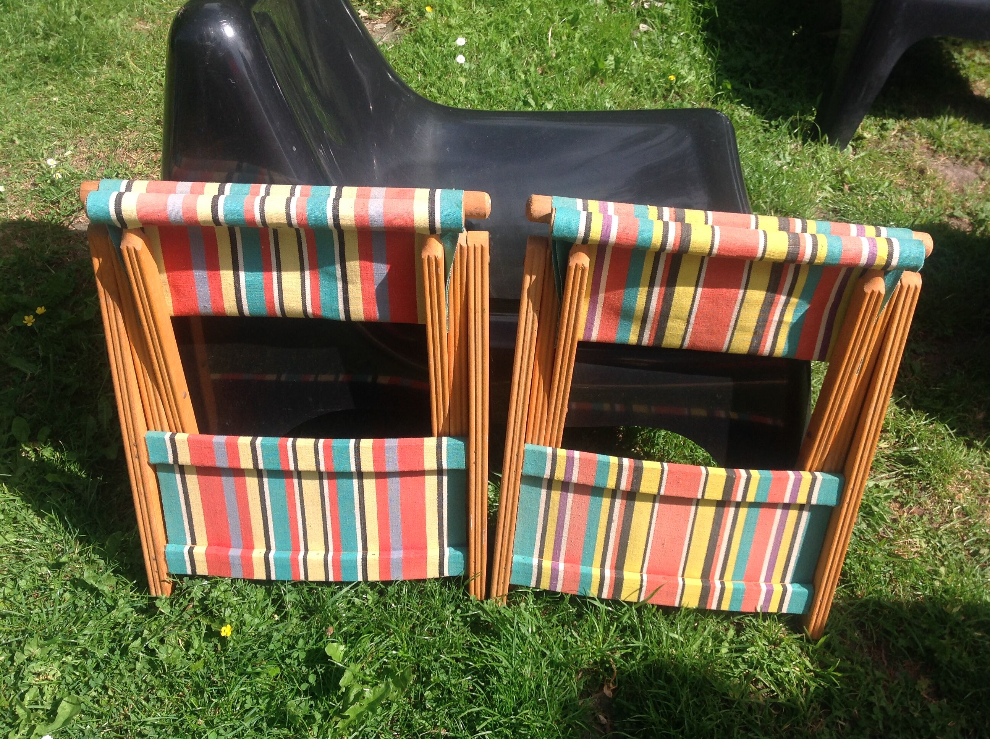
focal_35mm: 35
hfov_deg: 52.7
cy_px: 370
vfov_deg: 40.6
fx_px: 1000
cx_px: 495
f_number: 2.4
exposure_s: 1/1120
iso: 50
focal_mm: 4.28
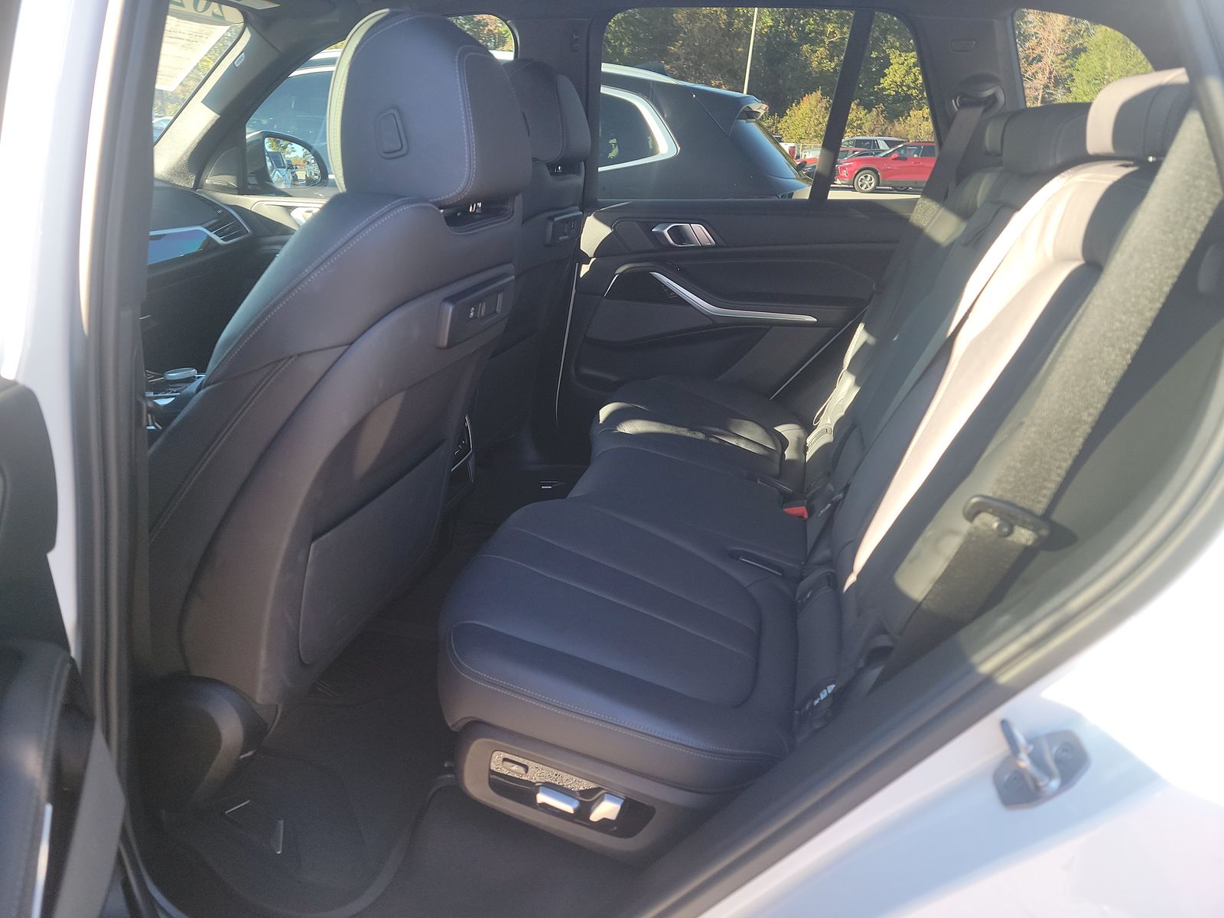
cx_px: 612
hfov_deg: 71.6
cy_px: 459
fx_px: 849
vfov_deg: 56.8
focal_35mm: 24
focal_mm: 6.7
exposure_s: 1/59
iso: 92
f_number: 1.8
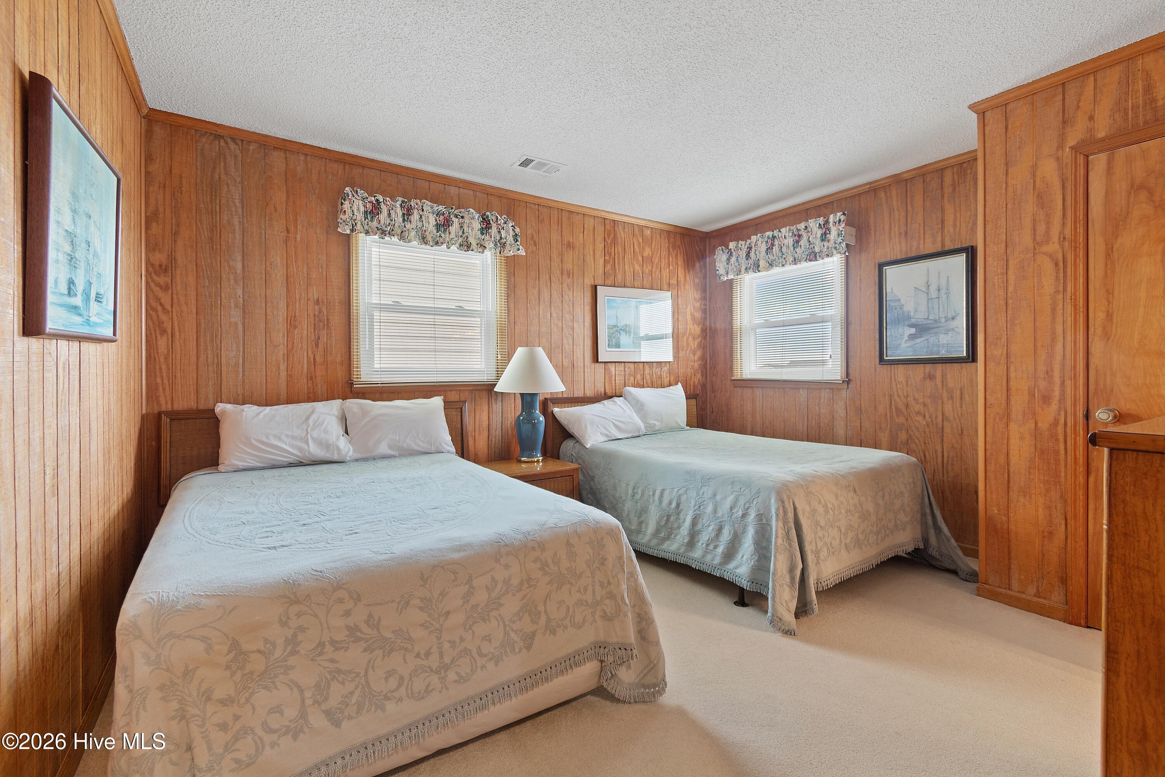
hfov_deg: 100.4
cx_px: 582
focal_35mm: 15
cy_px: 388
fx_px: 485
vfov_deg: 77.3
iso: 100
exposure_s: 1/2.5
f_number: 4.5
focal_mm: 10
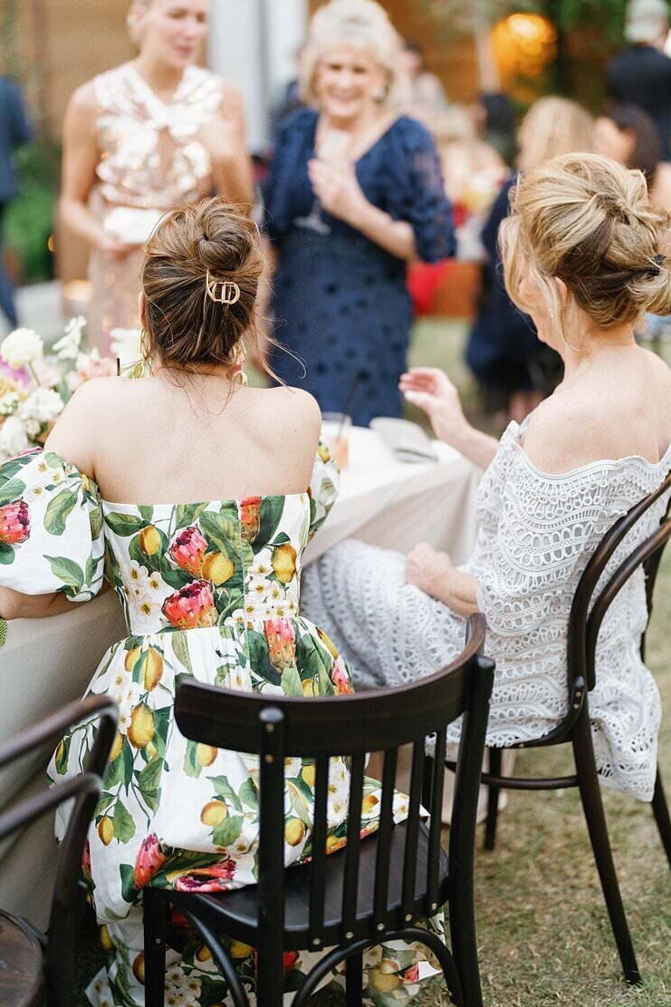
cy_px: 471
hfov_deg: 25.1
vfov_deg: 36.9
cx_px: 318
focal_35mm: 54
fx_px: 1509
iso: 640
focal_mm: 50
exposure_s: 1/250
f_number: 1.2
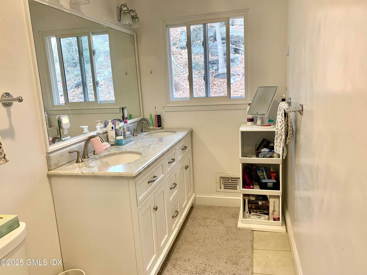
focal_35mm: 26
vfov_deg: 53.1
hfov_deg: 67.3
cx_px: 184
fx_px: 276
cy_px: 138
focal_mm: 4.25
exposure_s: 1/60
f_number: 1.8
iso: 64
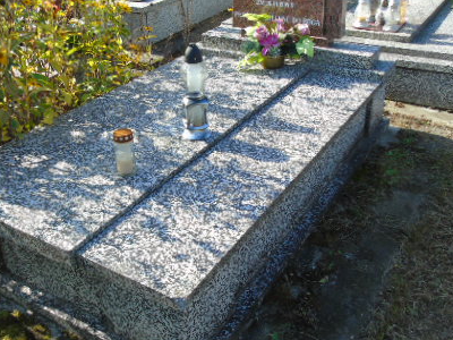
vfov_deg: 35.9
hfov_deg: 46.7
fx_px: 523
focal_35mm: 40
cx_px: 194
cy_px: 151
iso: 80
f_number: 3.4
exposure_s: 1/250
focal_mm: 4.4
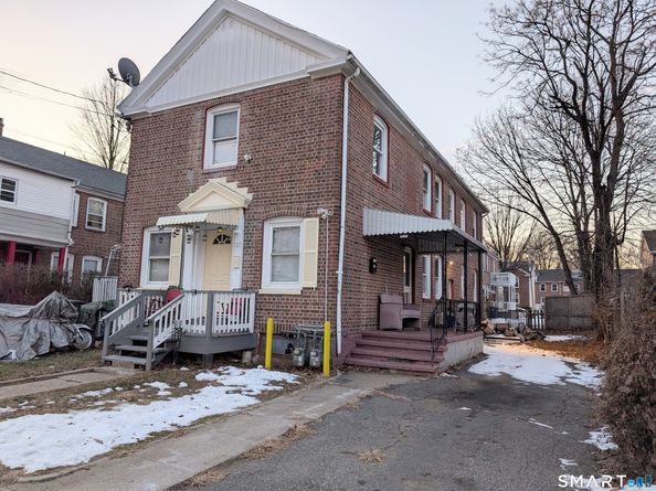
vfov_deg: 56.8
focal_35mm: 24
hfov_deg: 71.6
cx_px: 328
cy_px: 246
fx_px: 455
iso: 22
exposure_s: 1/27.1
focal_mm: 6.9
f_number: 1.68
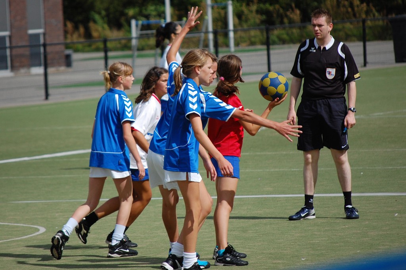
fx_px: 3379
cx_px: 203
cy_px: 135
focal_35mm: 300
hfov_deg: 6.9
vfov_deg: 4.6
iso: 360
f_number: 5.6
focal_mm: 200
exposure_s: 1/2000
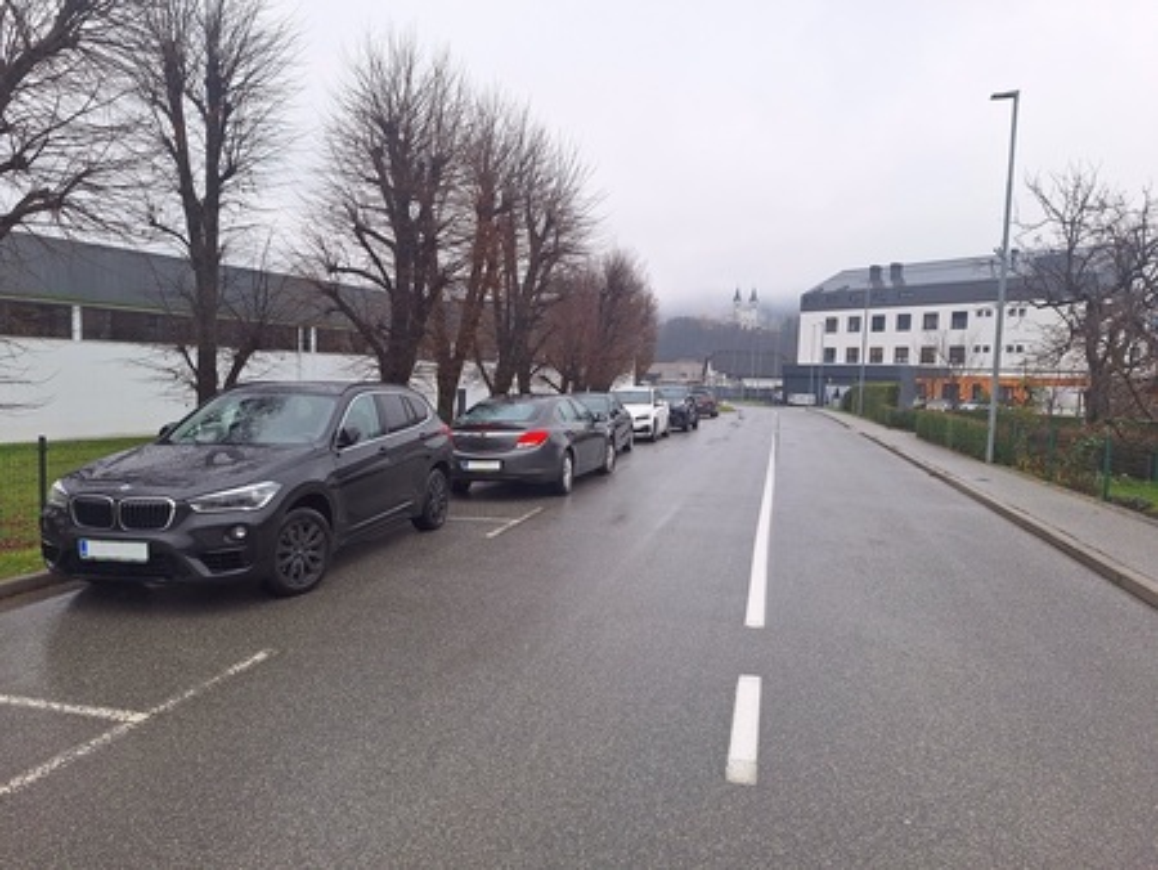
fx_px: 770
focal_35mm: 23
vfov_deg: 58.9
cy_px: 435
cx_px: 579
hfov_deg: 73.9
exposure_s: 1/164
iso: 40
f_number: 1.8
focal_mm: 5.54
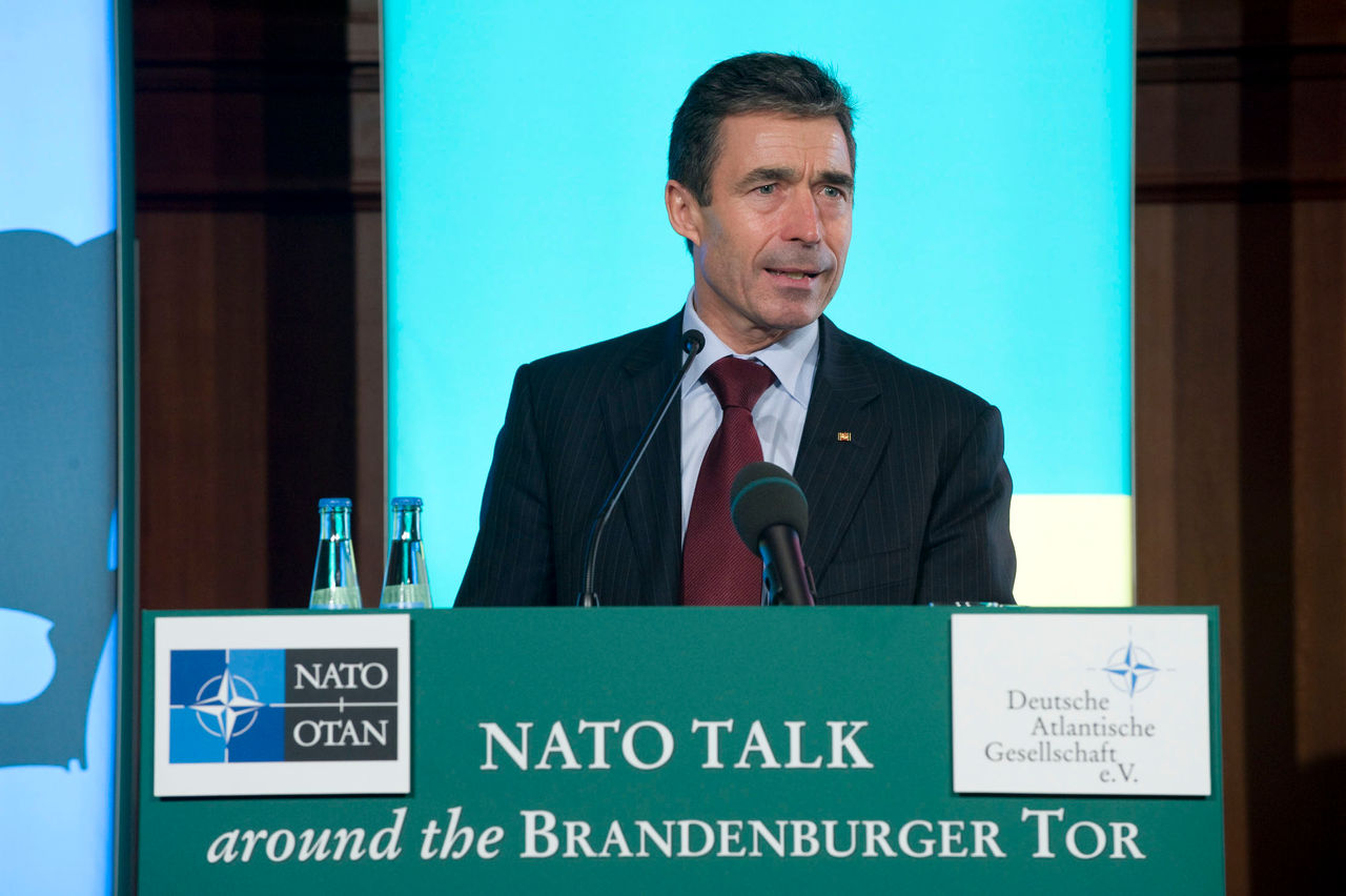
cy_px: 448
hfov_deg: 10.8
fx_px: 7100
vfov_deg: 7.2
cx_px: 673
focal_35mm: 190
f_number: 7.1
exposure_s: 1/200
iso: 1600
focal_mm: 190
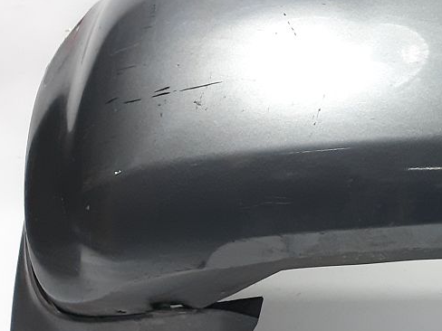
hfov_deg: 17.6
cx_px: 751
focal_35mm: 94
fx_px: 1200
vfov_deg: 15.6
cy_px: 66
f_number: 1.7
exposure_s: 1/50
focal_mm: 3.93
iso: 100
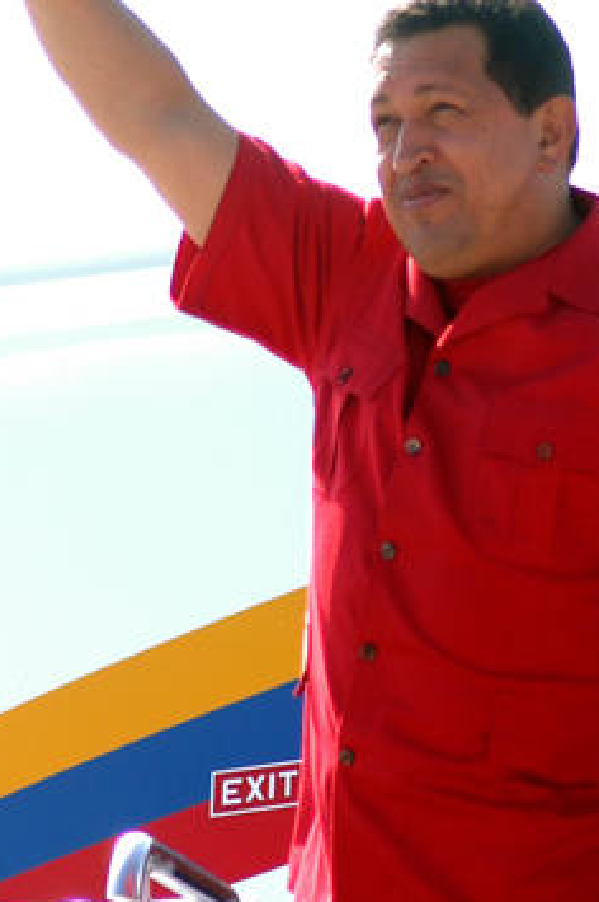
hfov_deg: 2.3
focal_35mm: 608
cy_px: 335
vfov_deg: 3.4
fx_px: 15203
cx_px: 331
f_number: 5.6
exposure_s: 1/2000
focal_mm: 240
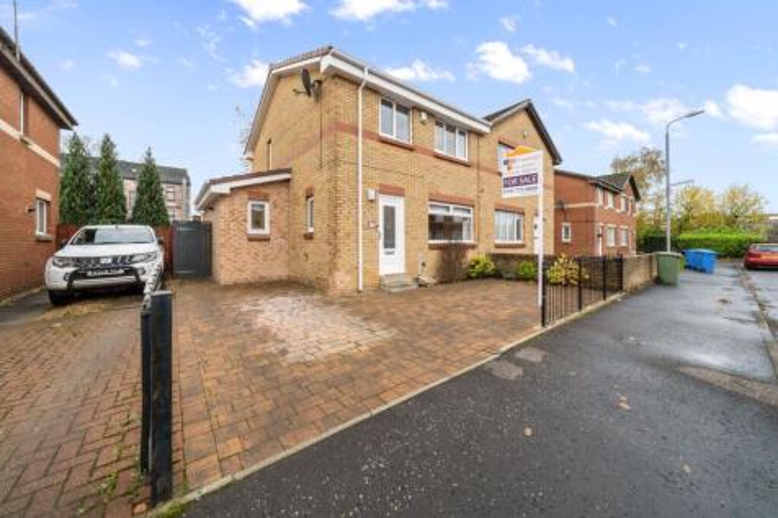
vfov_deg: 90.0
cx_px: 389
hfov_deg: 112.6
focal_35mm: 12
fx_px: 259
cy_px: 259
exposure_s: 1/80
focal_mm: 12
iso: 800
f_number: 11
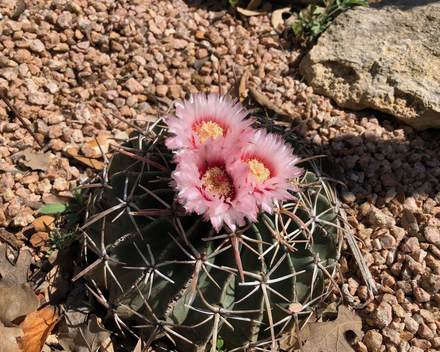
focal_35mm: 30
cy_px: 177
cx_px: 236
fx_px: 391
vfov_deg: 48.5
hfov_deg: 58.7
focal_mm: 3.99
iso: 20
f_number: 1.8
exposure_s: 1/2000
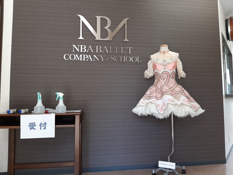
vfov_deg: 53.1
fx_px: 175
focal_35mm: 26
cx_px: 116
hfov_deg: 67.3
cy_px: 88
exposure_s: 1/50
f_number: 1.7
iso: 50
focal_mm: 3.93
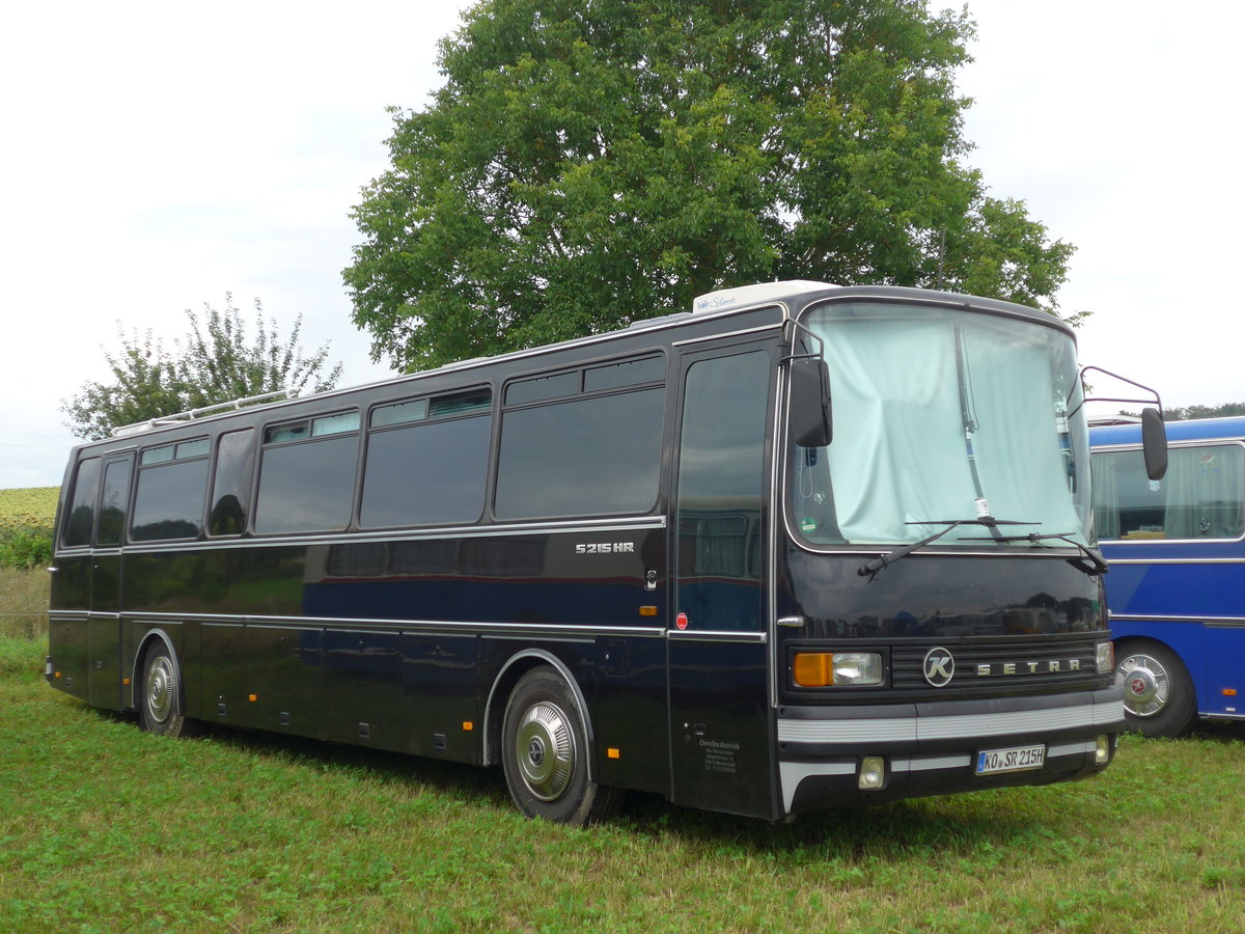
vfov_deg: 31.5
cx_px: 622
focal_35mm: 46
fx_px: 1654
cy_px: 467
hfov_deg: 41.2
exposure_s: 1/320
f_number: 3
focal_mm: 9.5
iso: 80
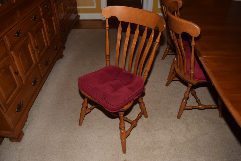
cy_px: 80
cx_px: 120
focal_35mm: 27
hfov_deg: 67.4
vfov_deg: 47.9
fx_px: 181
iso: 100
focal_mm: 18
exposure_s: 1/100
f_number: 5.6
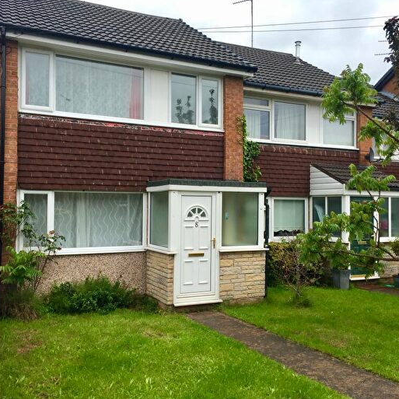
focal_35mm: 35
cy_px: 196
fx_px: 456
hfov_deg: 47.2
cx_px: 215
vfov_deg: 47.2
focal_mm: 4.15
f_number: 2.2
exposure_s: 1/1068
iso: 32
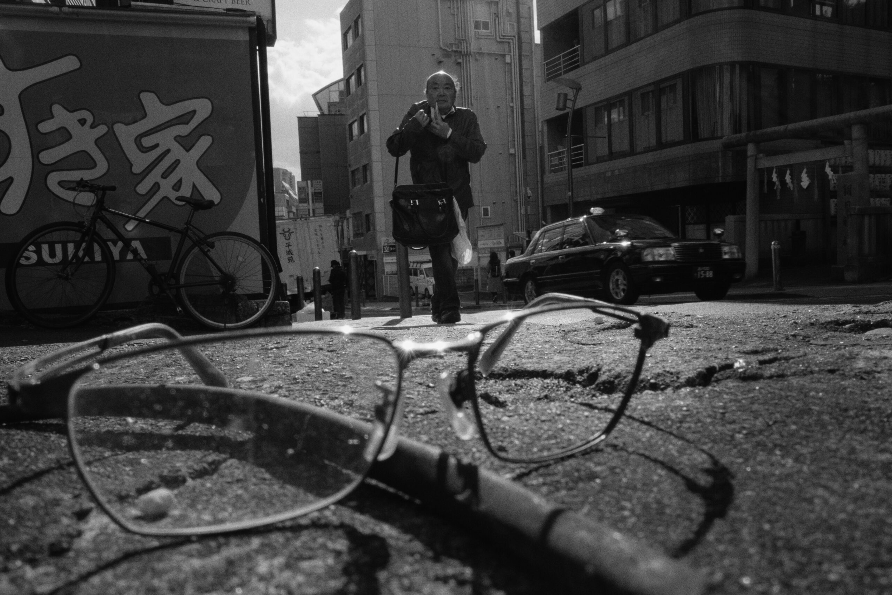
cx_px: 446
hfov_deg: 65.5
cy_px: 298
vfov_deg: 46.4
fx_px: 694
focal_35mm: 28
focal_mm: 18.3
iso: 400
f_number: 16
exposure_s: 1/250
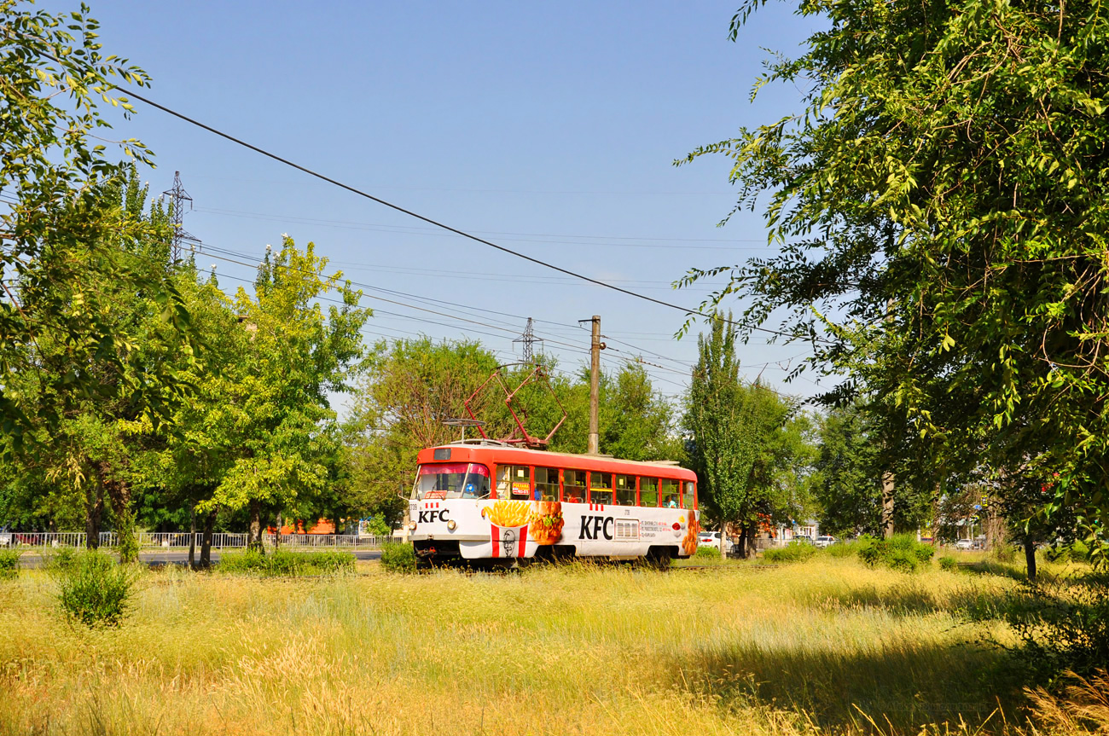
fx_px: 1384
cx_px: 554
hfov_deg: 43.7
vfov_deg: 29.8
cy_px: 368
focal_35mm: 45
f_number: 8
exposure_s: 1/500
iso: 200
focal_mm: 30
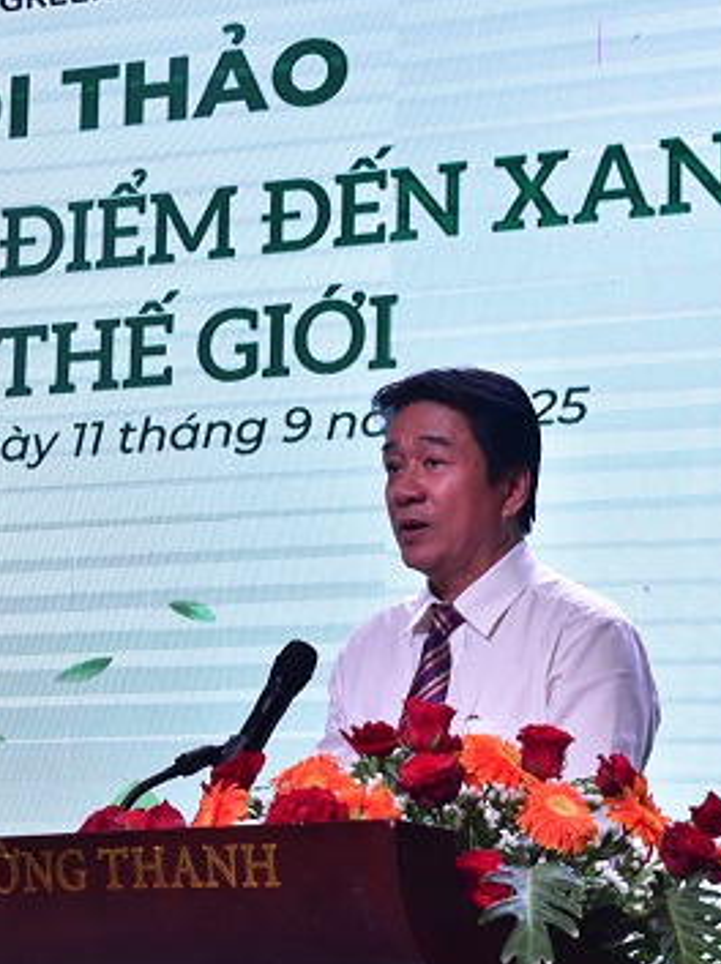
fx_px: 3005
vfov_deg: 18.2
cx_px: 270
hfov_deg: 13.7
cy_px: 472
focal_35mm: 108
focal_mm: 66
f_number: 9
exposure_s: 1/200
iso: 3200
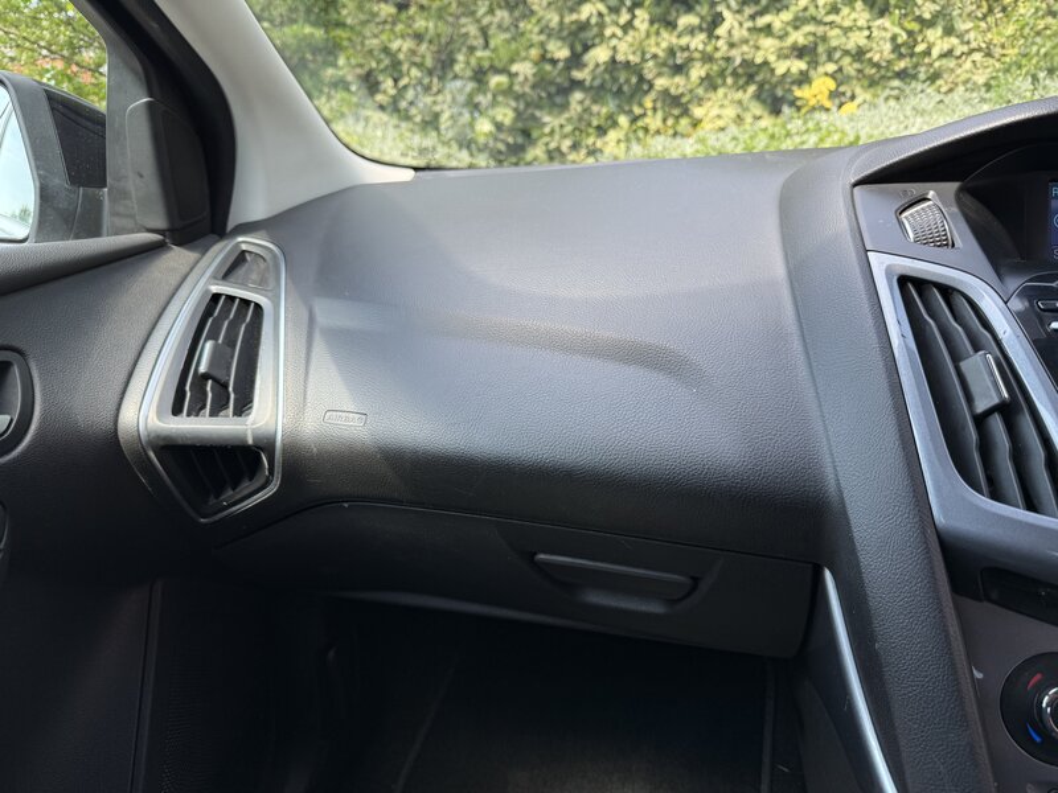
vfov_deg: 56.8
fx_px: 734
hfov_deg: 71.6
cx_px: 529
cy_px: 396
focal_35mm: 24
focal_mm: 6.76
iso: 50
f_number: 1.78
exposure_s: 1/139
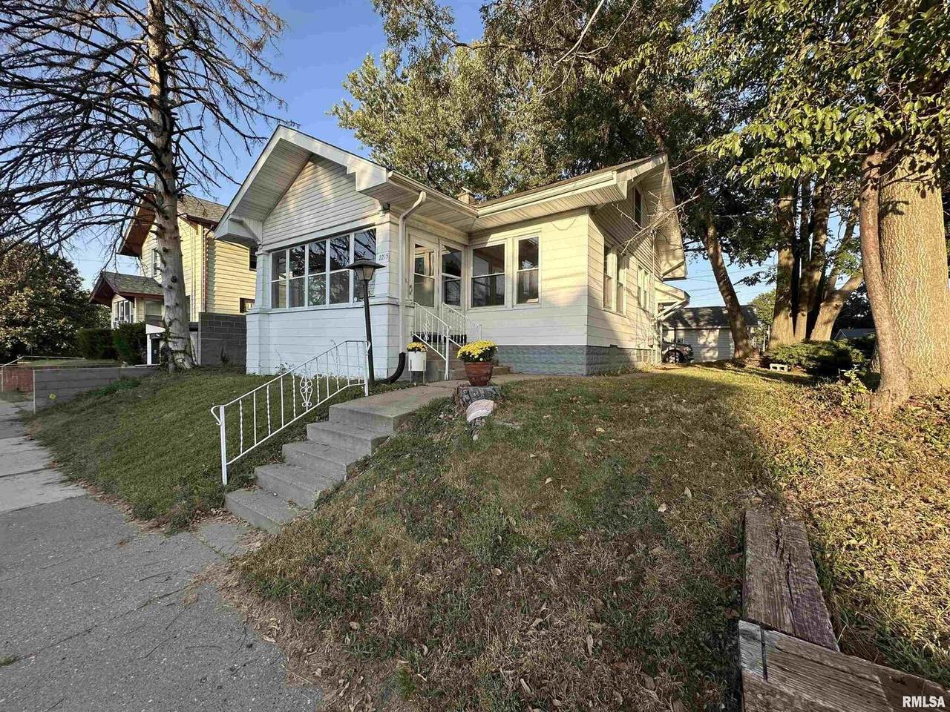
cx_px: 475
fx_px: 384
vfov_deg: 85.7
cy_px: 356
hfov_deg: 102.1
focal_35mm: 14
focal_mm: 2.22
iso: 40
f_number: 2.2
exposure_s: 1/469
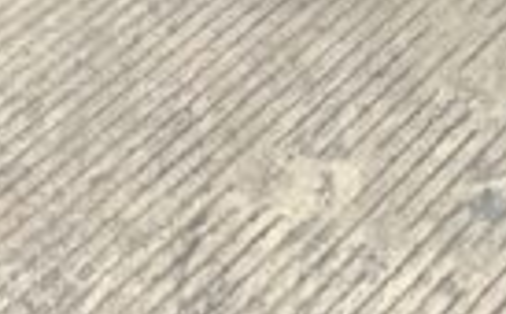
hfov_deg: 13.1
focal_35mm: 144
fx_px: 1982
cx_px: 916
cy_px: -550
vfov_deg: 8.0
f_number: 1.8
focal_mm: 3
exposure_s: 1/120
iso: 64
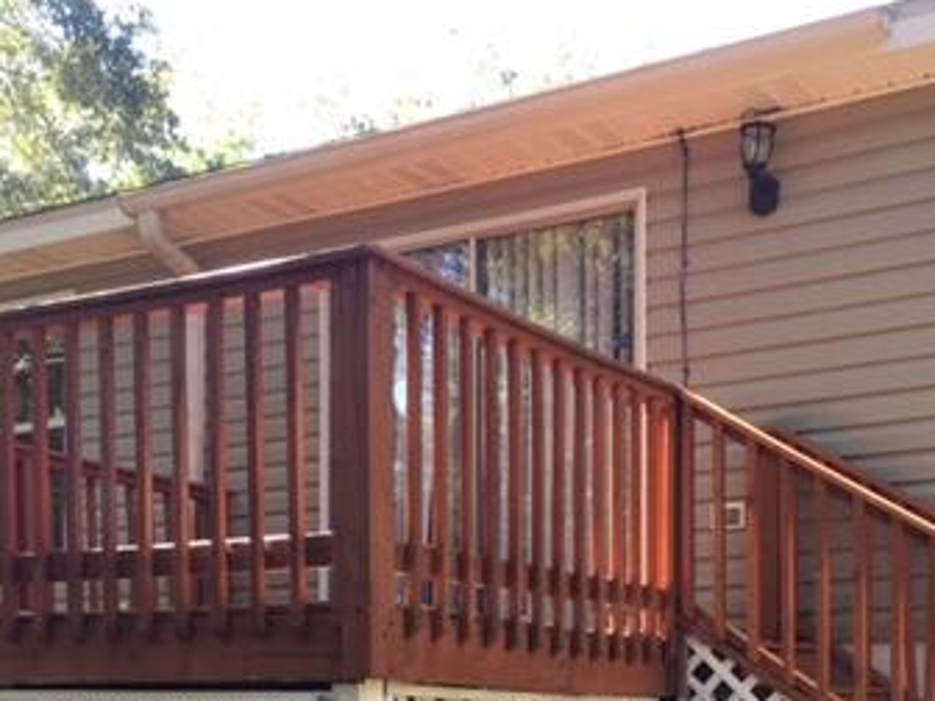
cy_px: 648
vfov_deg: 24.0
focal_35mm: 59
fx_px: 1594
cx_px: 487
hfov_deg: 32.7
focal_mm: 3.3
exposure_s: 1/60
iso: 25
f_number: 2.4
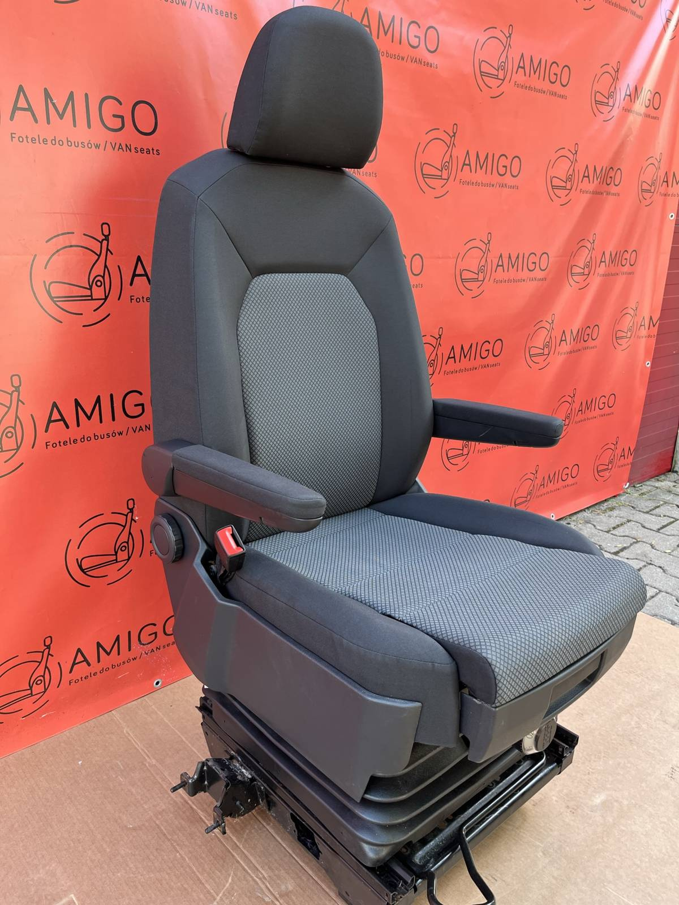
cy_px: 452
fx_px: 680
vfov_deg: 67.3
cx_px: 340
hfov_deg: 53.1
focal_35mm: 26
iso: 50
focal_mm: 5.1
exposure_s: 1/122
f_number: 1.6
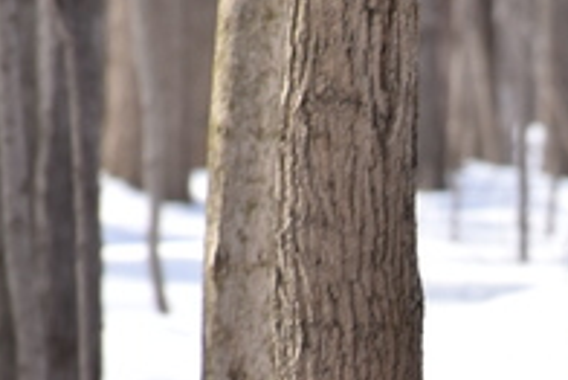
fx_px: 17320
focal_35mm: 1097
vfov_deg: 1.3
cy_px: 561
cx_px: 658
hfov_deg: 1.9
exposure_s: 1/640
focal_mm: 140
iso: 320
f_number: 5.6
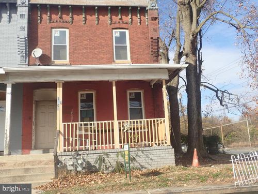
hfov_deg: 52.6
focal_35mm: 35
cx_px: 129
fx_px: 261
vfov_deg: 40.7
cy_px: 97
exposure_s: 1/640
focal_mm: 6.42
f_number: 3.5
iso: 100
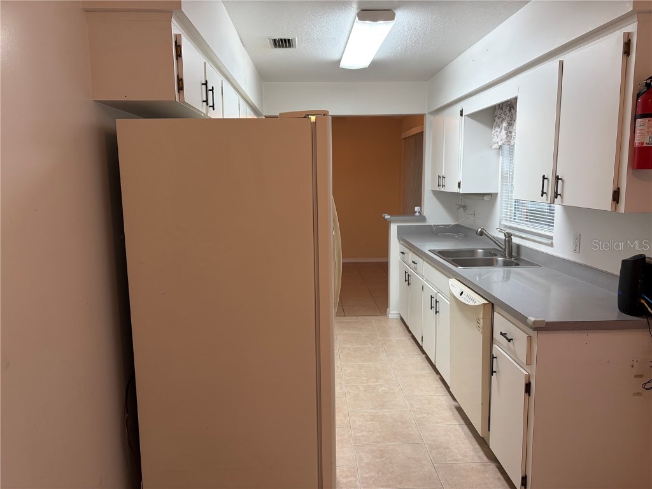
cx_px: 326
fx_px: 490
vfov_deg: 53.1
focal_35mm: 26
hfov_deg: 67.3
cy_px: 244
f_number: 1.6
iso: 125
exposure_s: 1/60
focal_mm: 5.96
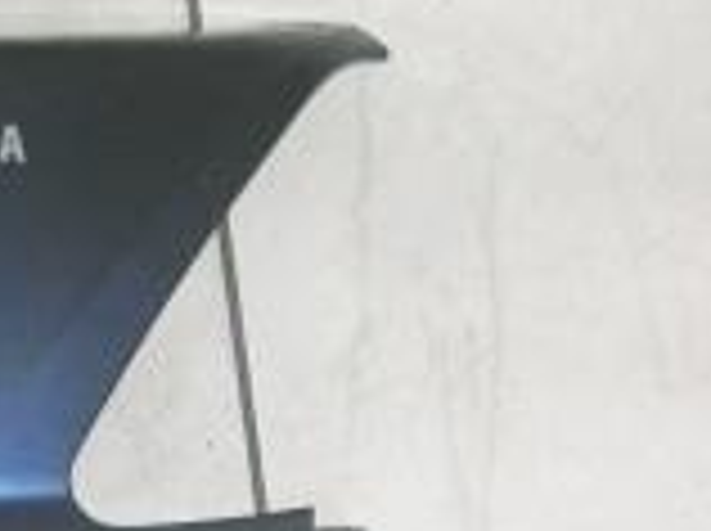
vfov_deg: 8.4
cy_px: 371
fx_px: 3609
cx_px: -117
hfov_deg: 11.1
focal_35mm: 176
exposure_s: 1/60.1
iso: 57
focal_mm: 10.2
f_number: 3.6
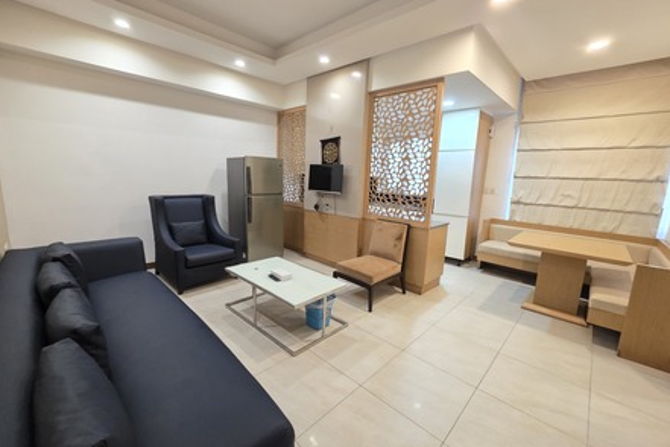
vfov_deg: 81.2
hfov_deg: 104.3
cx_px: 337
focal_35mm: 14
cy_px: 226
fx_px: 261
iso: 640
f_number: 1.9
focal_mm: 2.2
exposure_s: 1/50
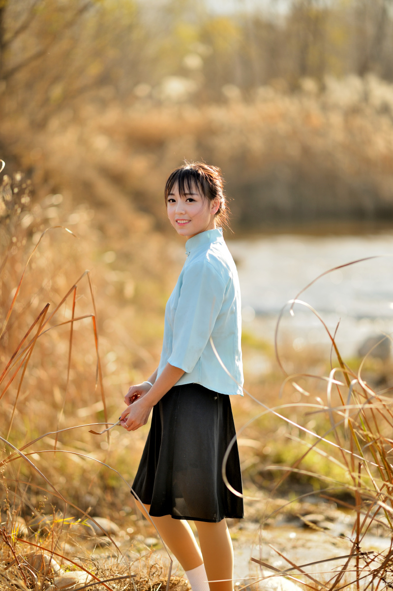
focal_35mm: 105
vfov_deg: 19.5
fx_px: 1721
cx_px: 196
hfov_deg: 13.0
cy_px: 296
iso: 100
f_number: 1.4
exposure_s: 1/1250
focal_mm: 105
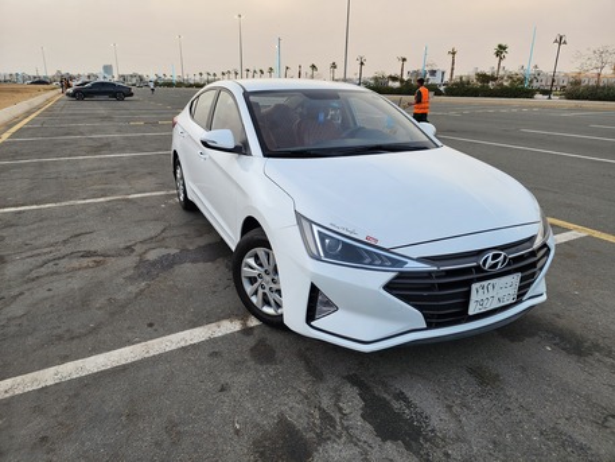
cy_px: 231
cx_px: 308
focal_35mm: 23
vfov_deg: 58.9
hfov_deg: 73.9
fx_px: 409
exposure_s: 1/180
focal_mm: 6.4
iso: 50
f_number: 1.8
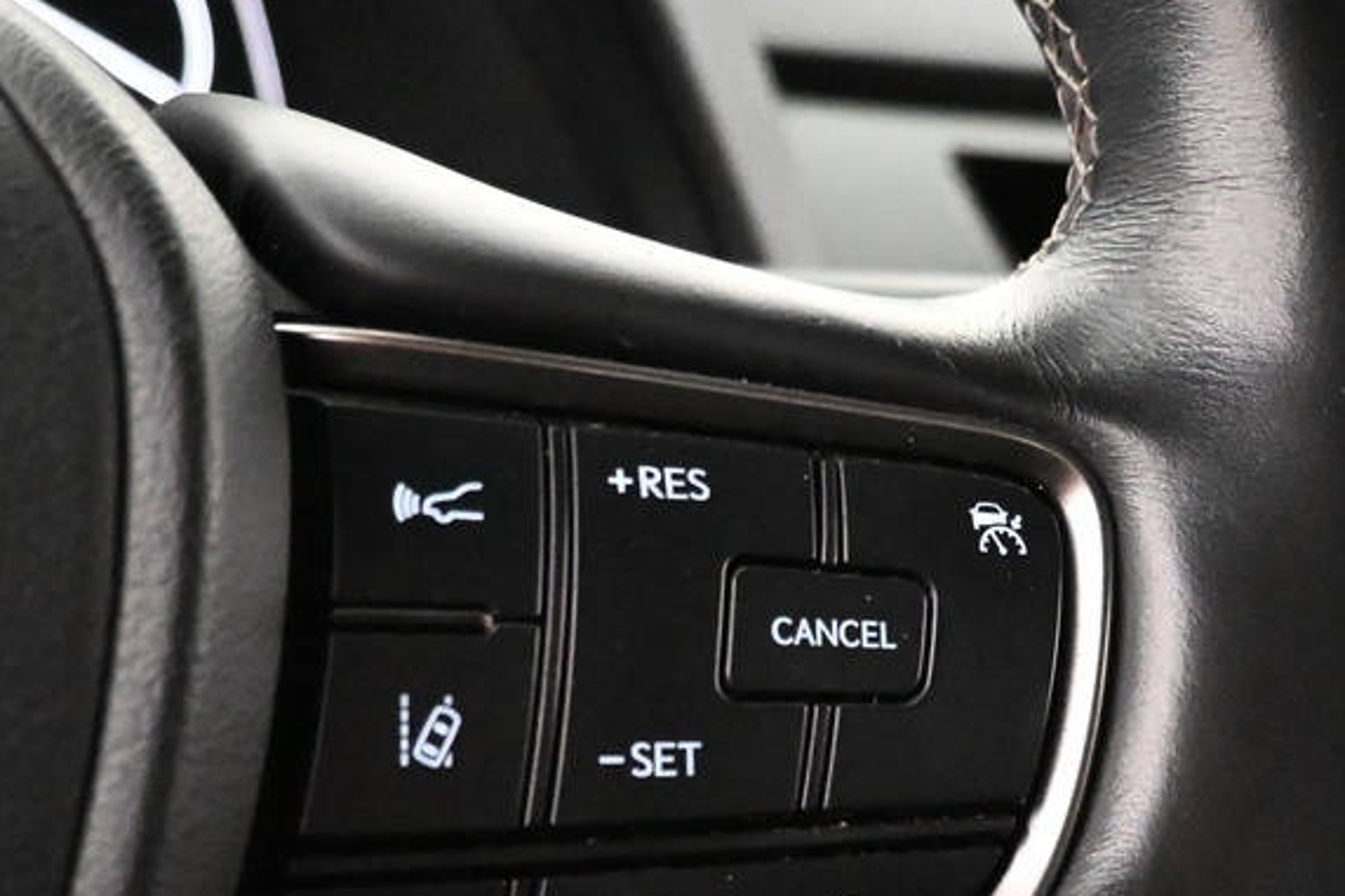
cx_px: 978
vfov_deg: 19.2
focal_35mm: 68
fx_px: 2540
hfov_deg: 29.3
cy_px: 976
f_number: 3.5
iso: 9000
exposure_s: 1/60
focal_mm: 16
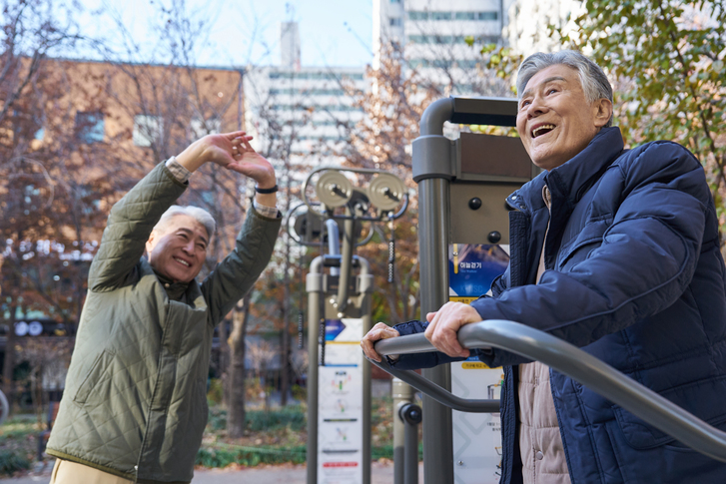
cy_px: 242
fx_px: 726
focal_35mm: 36
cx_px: 363
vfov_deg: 36.9
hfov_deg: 53.1
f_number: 3.5
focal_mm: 36
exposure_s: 1/800
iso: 500
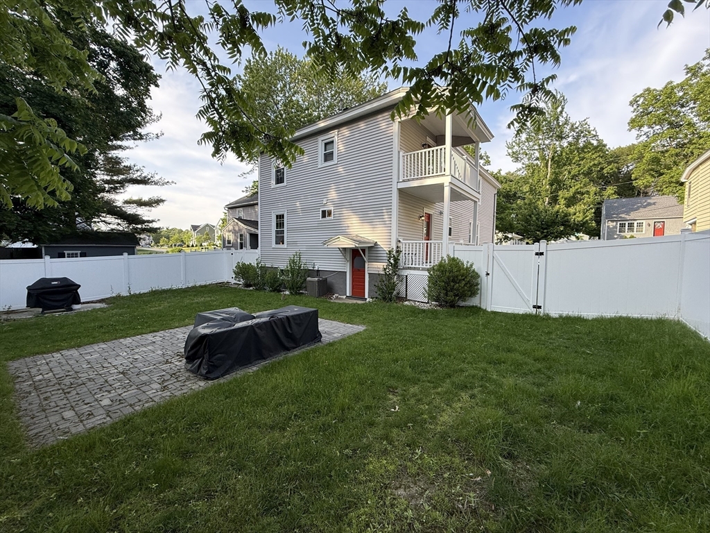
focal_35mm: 14
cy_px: 266
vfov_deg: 85.7
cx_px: 355
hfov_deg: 102.1
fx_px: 287
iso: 64
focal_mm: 2.22
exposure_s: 1/361
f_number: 2.2
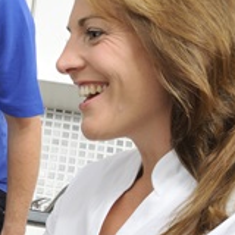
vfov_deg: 15.3
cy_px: 140
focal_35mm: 114
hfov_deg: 14.1
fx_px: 876
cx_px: -141
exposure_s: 1/100
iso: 200
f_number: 11
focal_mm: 24
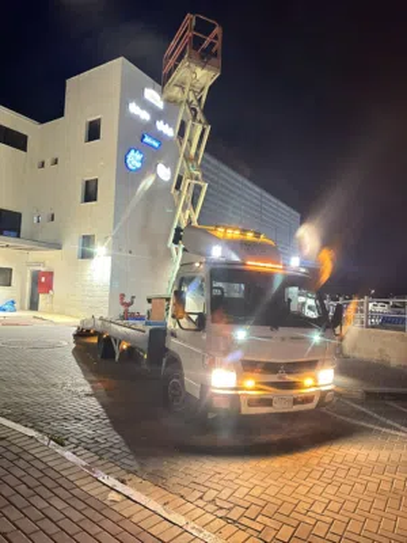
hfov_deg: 56.8
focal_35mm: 24
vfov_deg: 71.6
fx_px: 376
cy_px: 272
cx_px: 204
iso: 1000
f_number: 1.78
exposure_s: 1/25
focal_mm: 6.86
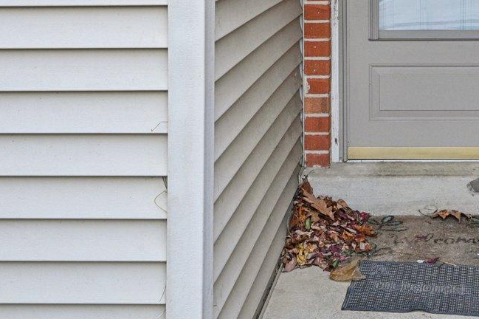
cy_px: -78
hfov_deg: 32.1
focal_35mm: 60
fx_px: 798
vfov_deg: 20.9
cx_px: 416
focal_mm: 19
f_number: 8
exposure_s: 1/40
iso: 800
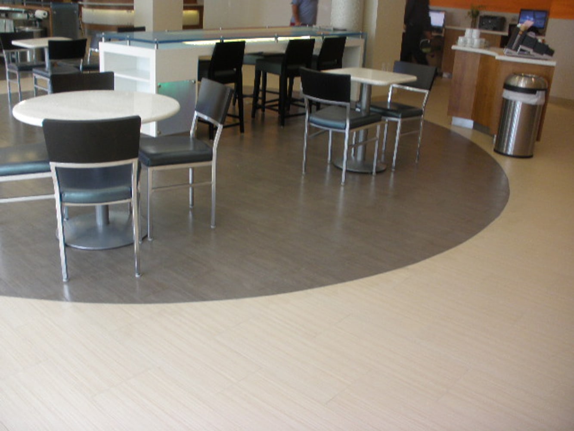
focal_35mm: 36
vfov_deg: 39.7
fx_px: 597
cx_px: 287
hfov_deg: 51.4
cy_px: 216
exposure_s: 1/30
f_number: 3.5
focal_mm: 6.3
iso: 80
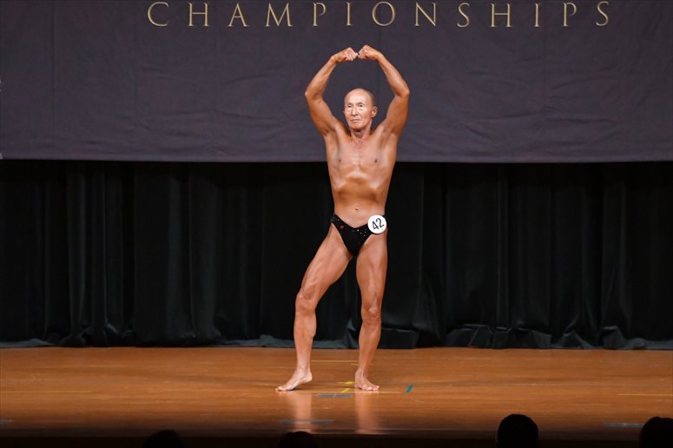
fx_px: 4485
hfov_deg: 8.6
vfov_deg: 5.7
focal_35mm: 240
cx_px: 336
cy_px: 224
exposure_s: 1/400
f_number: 5.6
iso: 5000
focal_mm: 160
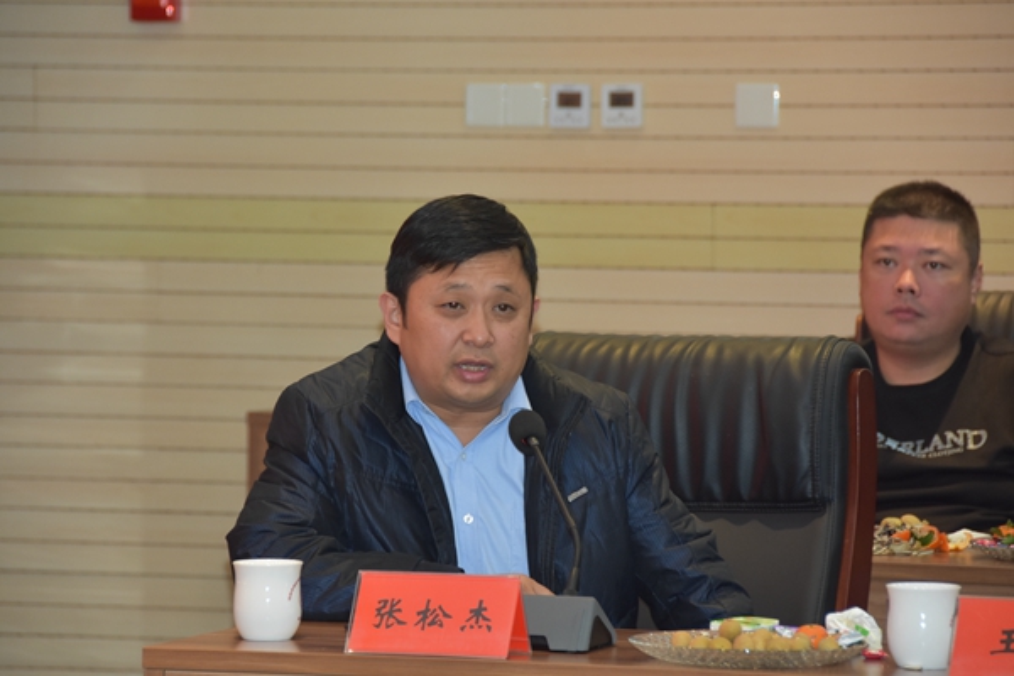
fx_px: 5703
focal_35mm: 202
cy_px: 338
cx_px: 507
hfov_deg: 10.2
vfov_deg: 6.8
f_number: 5.6
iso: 1250
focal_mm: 135
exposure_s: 1/60
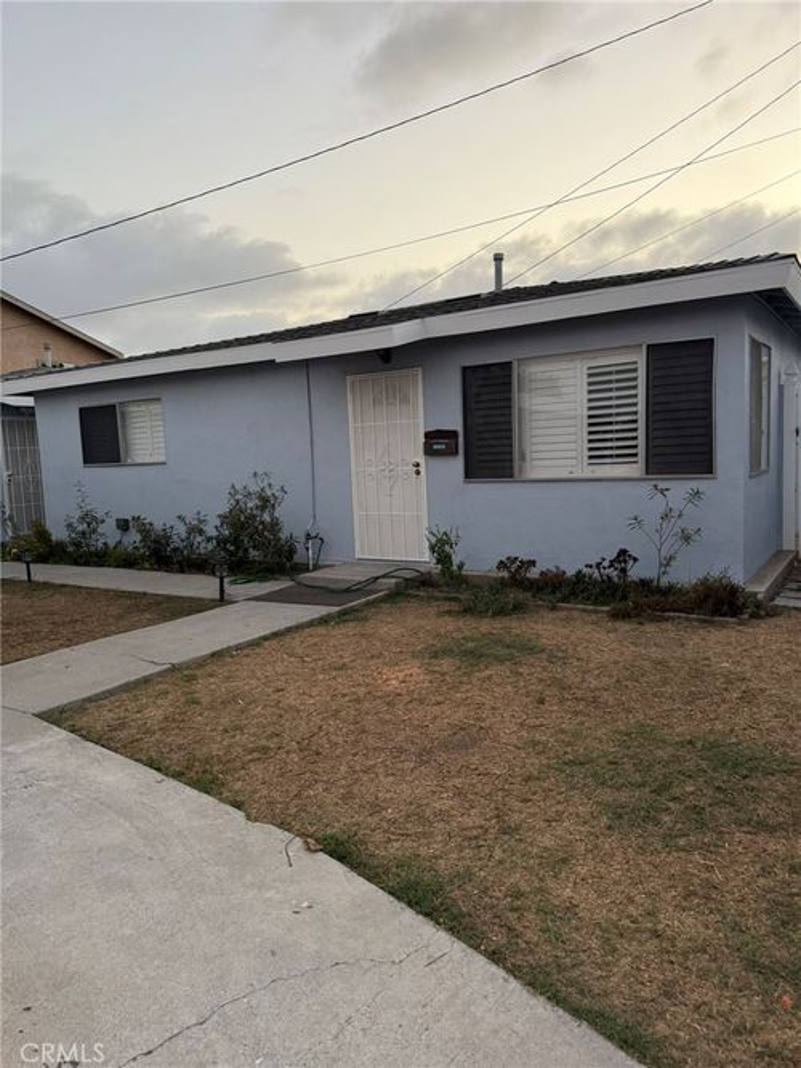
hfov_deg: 56.8
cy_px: 534
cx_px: 400
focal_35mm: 24
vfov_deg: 71.6
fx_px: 741
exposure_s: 1/116
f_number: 1.78
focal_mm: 6.76
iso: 200
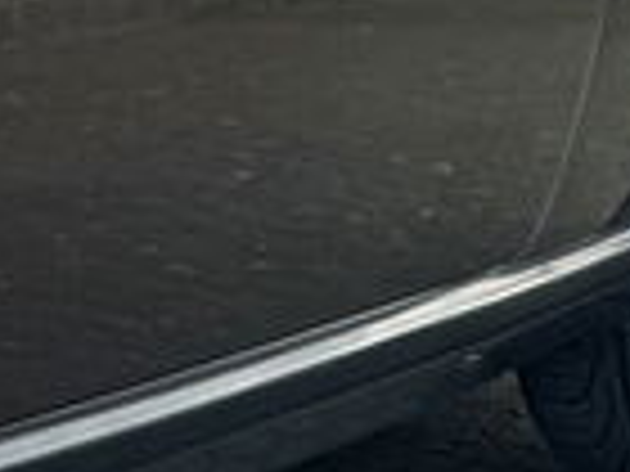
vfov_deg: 8.4
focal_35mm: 176
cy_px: -18
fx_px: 3203
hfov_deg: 9.4
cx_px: -1102
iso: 50
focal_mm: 6.76
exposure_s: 1/132
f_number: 1.78
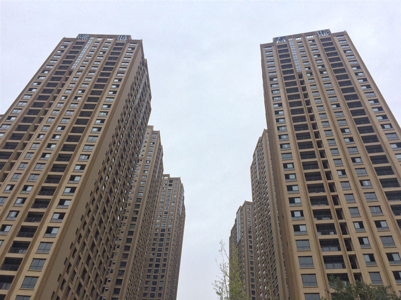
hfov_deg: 61.7
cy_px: 150
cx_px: 200
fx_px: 336
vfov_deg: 48.2
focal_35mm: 29
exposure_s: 1/1520
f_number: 2.2
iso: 32
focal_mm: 4.15
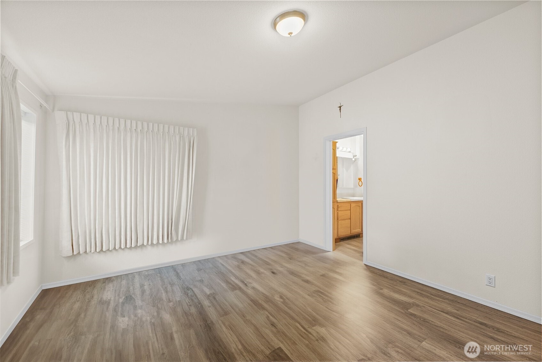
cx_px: 271
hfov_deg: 104.2
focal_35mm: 14
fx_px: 211
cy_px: 181
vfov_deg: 81.3
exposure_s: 1/1.25
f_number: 7.1
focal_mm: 14
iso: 200
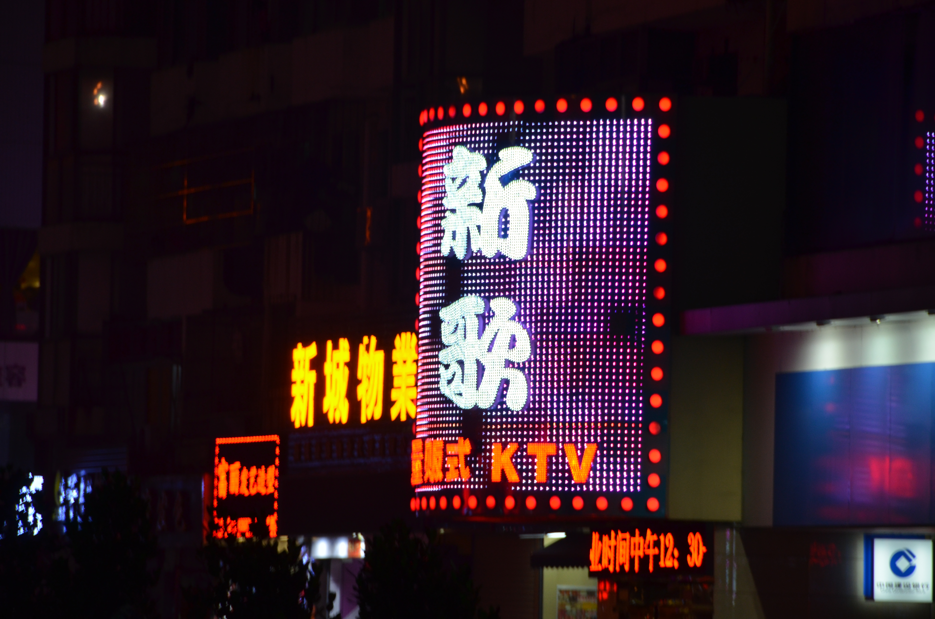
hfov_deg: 6.9
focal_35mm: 300
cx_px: 468
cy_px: 310
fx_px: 7776
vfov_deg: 4.6
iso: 500
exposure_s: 1/30
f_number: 9
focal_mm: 200
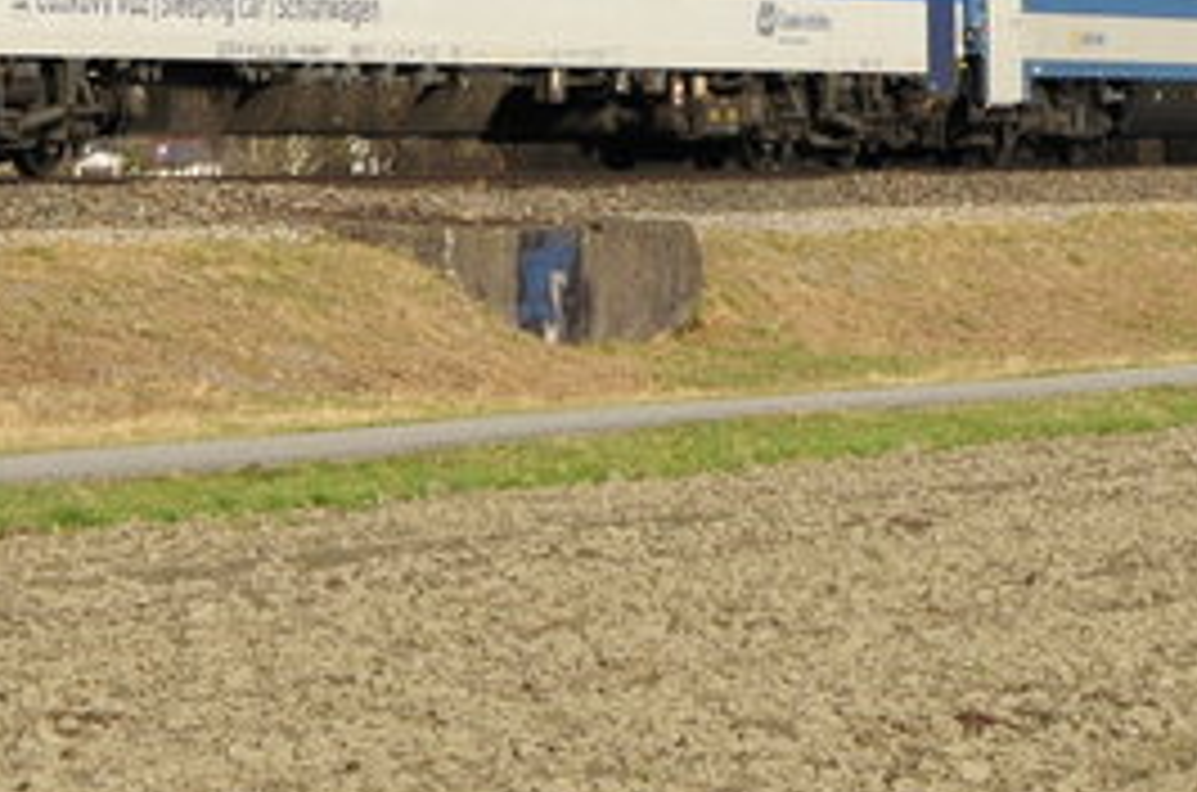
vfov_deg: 5.7
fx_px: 7870
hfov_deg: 8.7
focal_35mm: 237
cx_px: 742
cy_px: -623
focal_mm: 35
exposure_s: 1/1000
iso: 500
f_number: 6.7
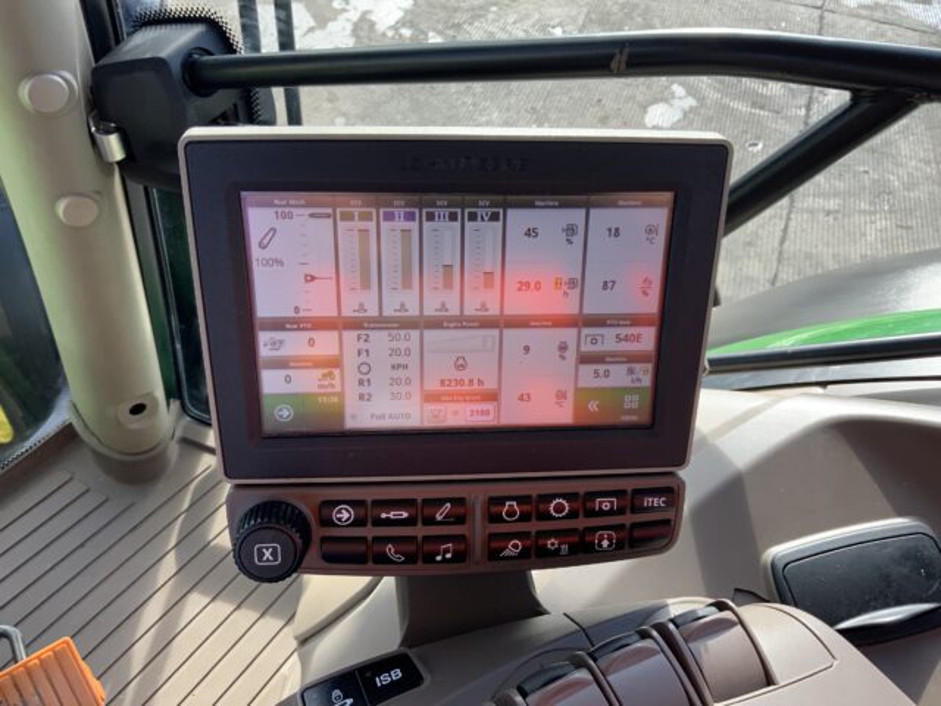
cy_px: 353
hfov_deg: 61.7
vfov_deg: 48.2
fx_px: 788
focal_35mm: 29
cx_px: 470
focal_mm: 3
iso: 16
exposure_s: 1/254
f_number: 1.8
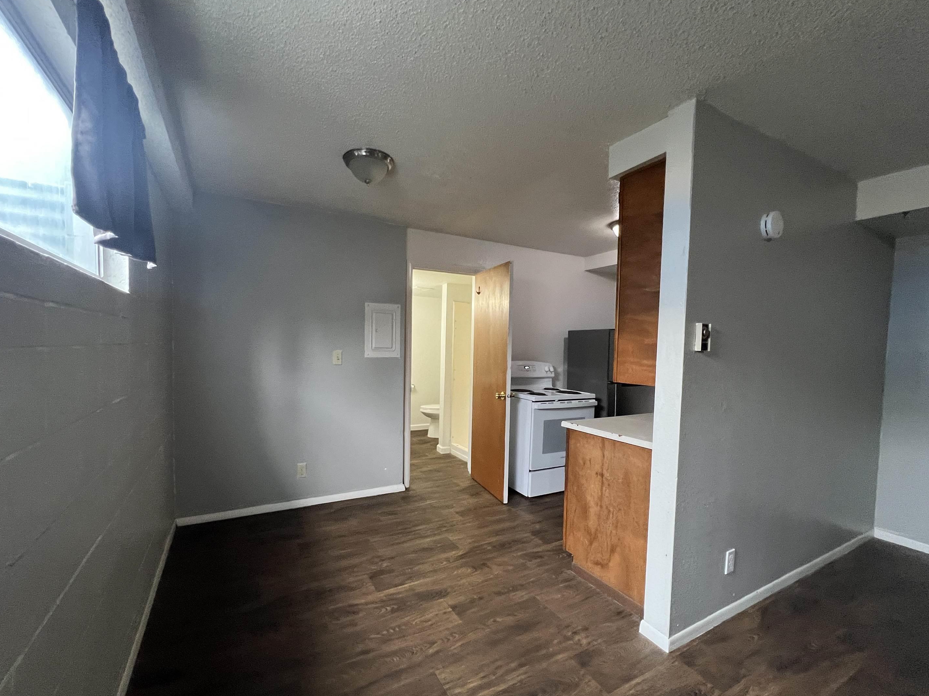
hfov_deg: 102.0
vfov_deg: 85.6
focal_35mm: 14
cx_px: 446
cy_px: 365
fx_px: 376
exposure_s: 1/60
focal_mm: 1.57
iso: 320
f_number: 1.8
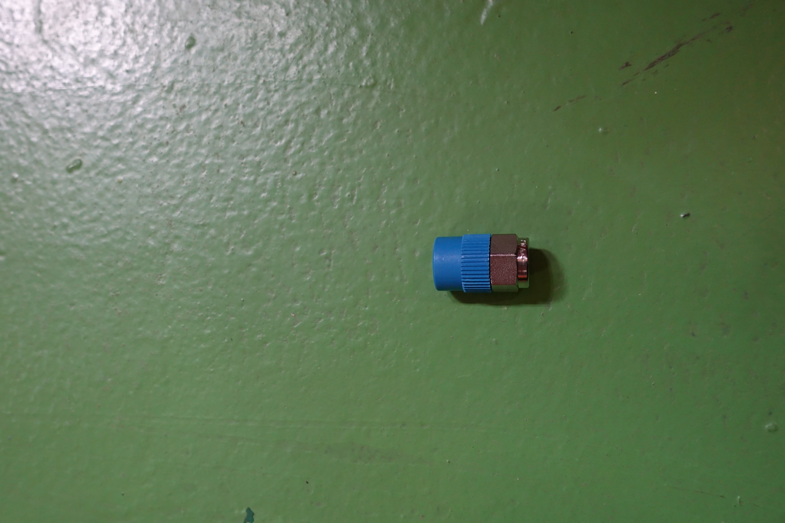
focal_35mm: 41
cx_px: 392
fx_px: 894
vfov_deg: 32.6
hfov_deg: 47.4
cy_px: 262
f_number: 2.8
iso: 800
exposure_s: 1/20
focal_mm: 15.1
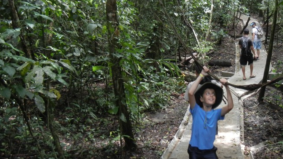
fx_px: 390
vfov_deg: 23.0
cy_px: 81
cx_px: 180
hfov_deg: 39.6
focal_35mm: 52
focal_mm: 5.4
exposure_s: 1/50.5
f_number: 3.5
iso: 269
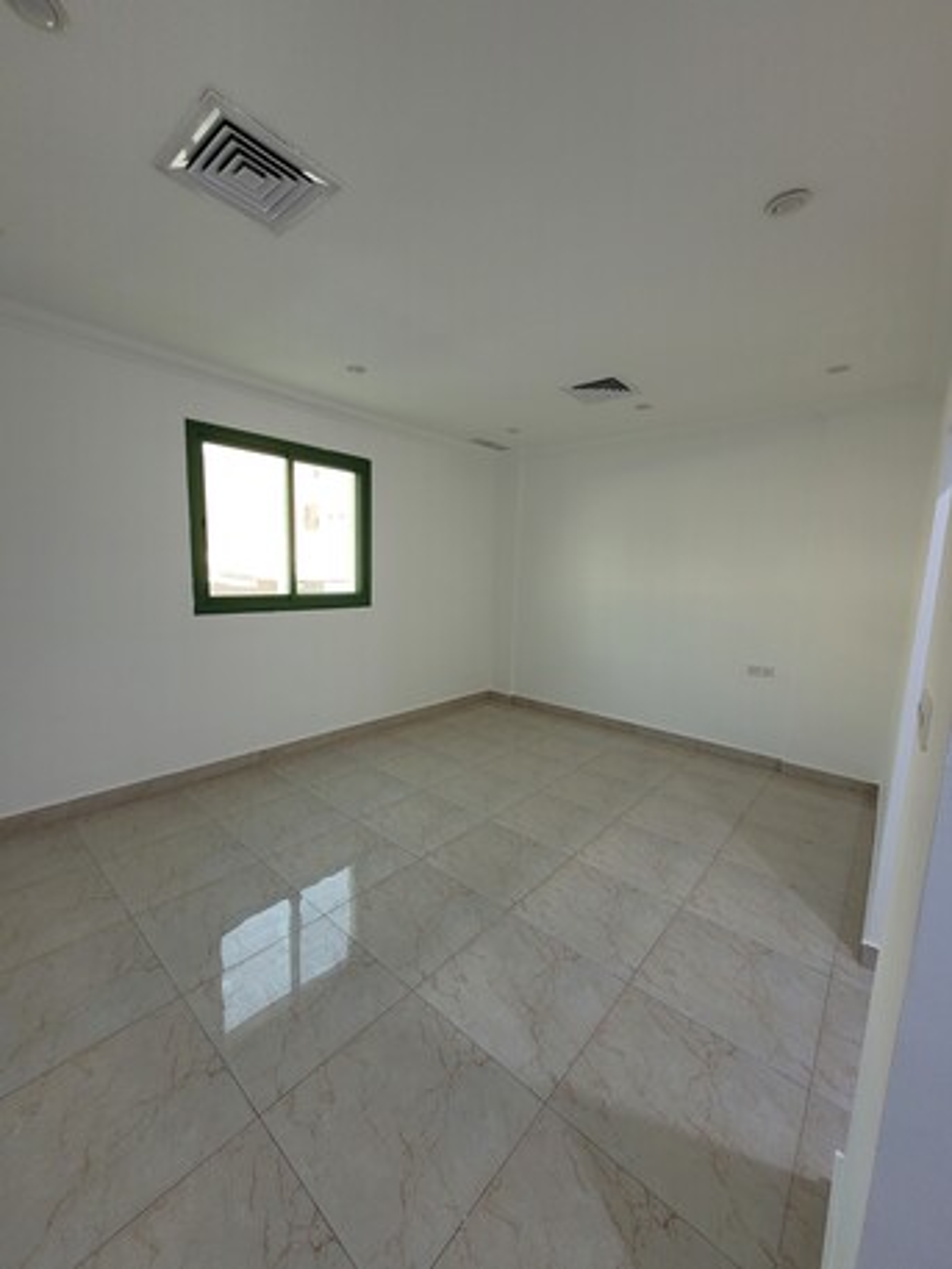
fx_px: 476
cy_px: 634
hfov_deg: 89.9
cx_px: 476
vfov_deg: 106.2
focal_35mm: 13
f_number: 2.2
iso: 80
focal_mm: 1.74
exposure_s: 1/50
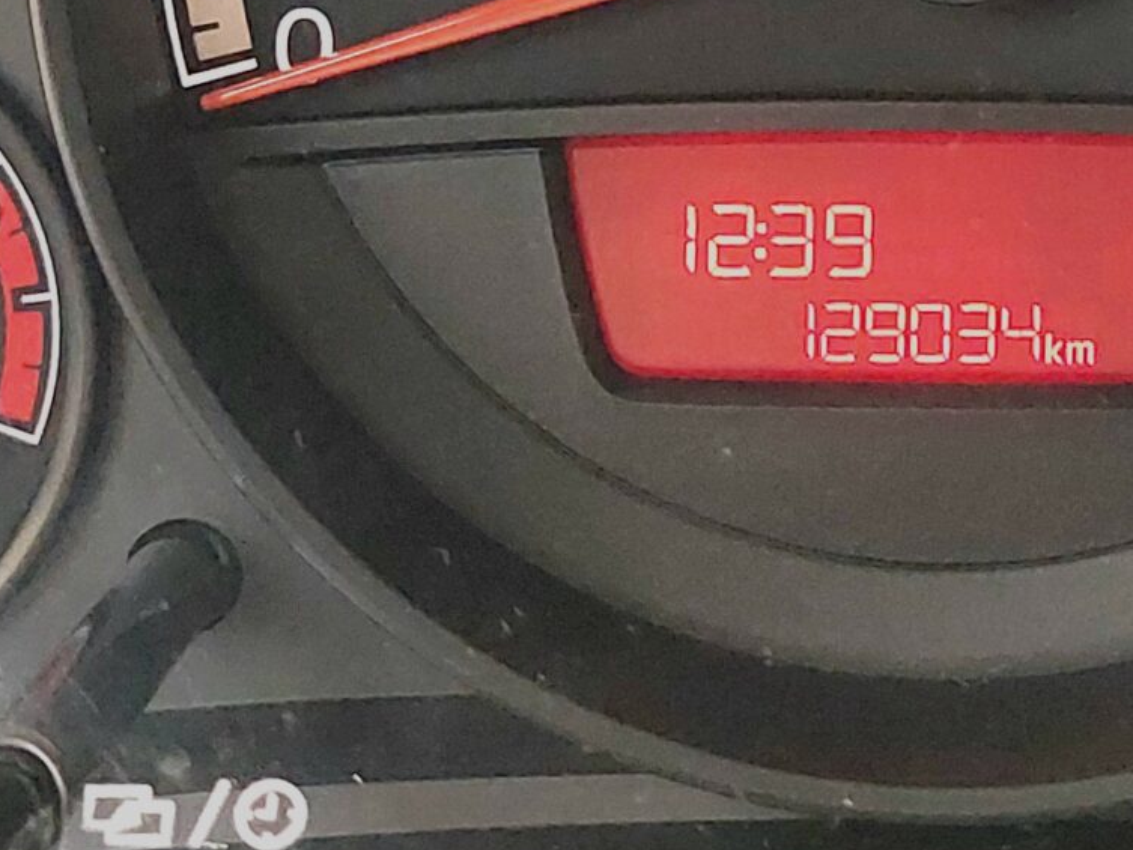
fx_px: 2783
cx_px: 952
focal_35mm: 85
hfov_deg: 22.6
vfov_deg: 16.3
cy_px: -289
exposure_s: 1/120
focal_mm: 5.23
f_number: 1.8
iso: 320
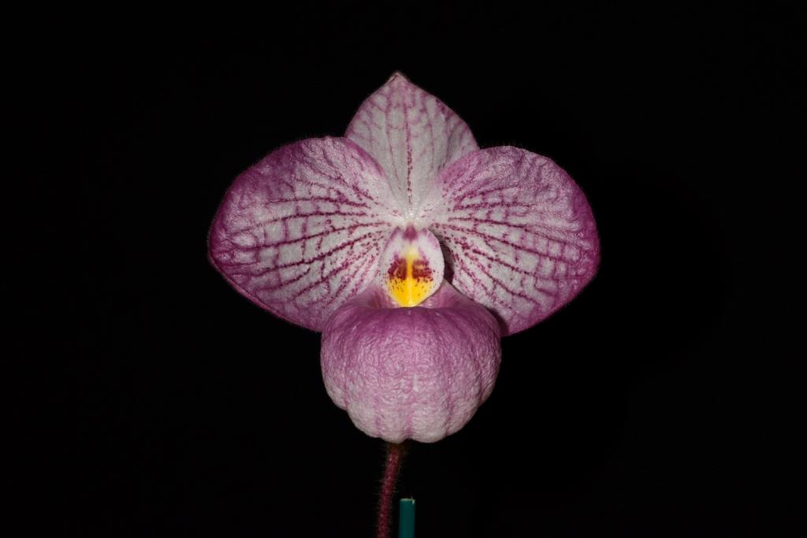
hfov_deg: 19.5
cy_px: 269
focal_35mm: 105
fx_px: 2354
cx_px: 404
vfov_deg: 13.0
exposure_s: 1/60
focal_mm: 105
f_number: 18
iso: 400
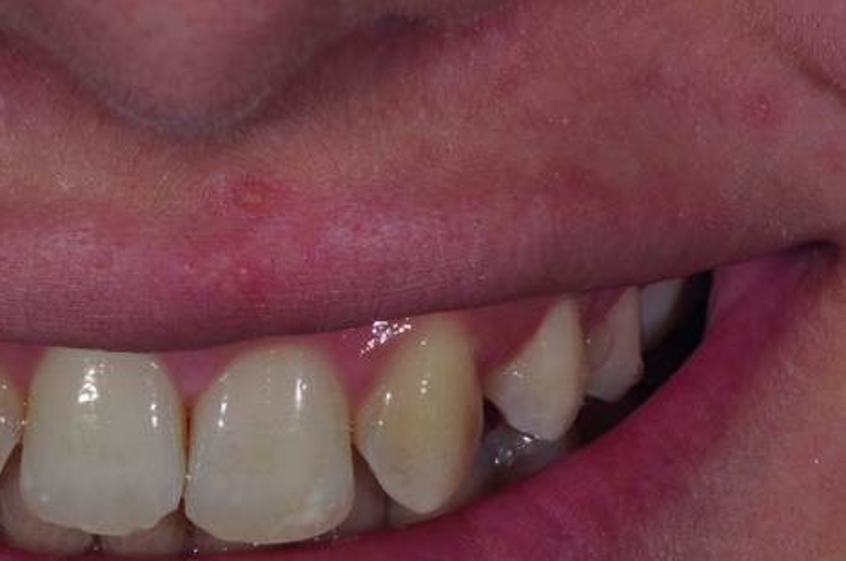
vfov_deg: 4.7
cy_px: 433
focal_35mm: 293
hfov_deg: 7.0
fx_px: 6872
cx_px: 200
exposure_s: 1/200
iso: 200
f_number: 22
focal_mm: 105
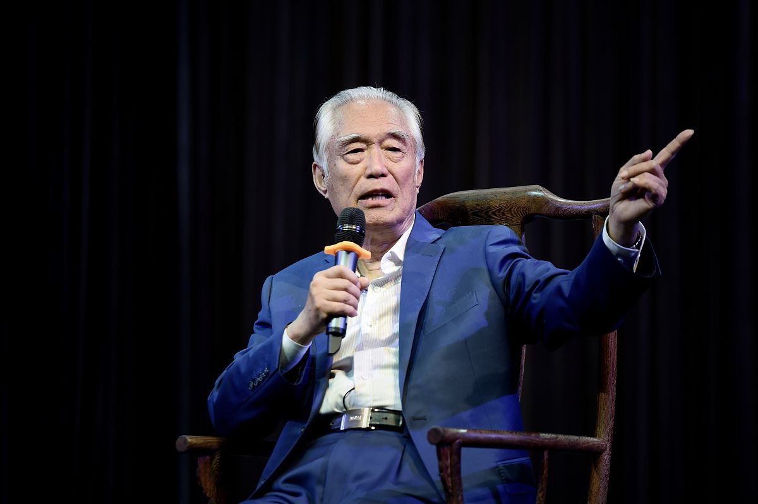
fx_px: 4208
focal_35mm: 200
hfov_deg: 10.3
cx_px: 379
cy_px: 252
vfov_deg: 6.9
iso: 500
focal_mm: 200
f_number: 3.5
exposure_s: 1/160
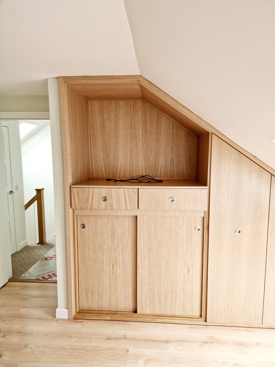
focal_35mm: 23
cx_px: 138
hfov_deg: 58.9
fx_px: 244
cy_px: 184
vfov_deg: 73.9
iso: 160
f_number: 1.8
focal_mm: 6.4
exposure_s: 1/100
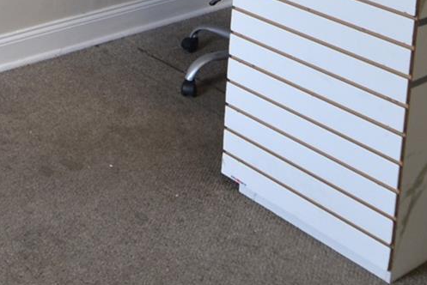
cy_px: -151
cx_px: -58
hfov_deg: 26.0
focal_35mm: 71
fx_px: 843
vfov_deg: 17.2
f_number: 4.5
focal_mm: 11.5
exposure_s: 1/80
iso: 400
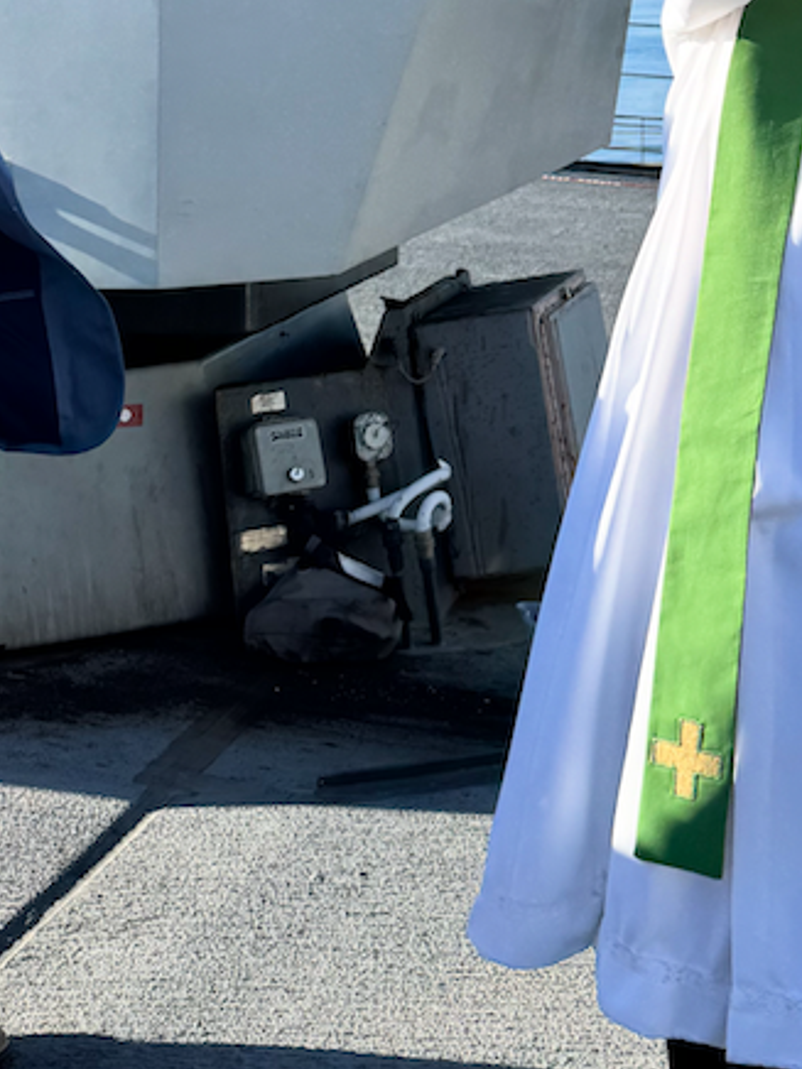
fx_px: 2039
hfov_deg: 21.7
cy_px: 66
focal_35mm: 66
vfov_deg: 28.1
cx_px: 741
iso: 80
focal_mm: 6.76
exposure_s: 1/3413
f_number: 1.78
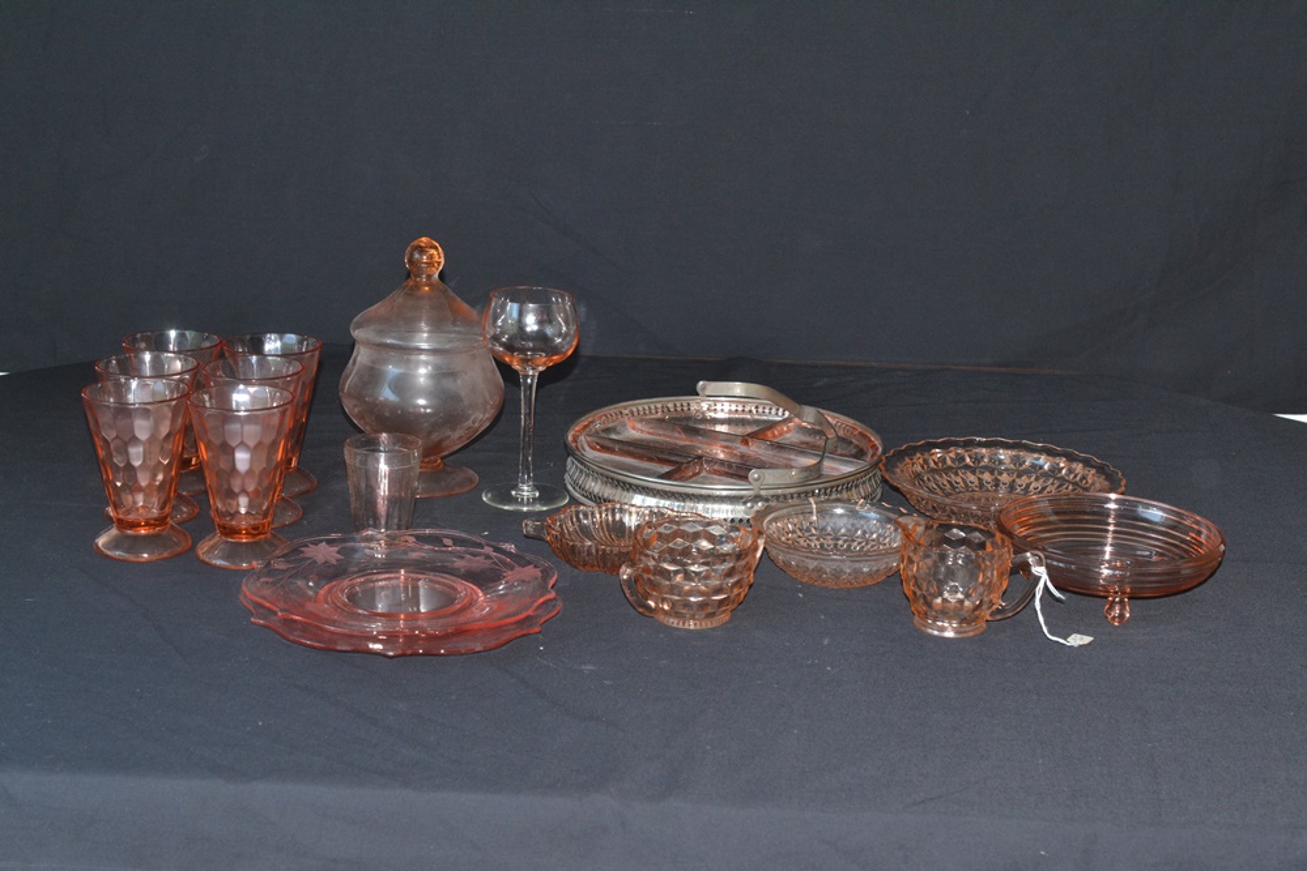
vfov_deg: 22.6
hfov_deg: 33.4
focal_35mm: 60
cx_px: 654
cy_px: 436
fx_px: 2178
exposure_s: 1/60
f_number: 8
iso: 720
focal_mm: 40
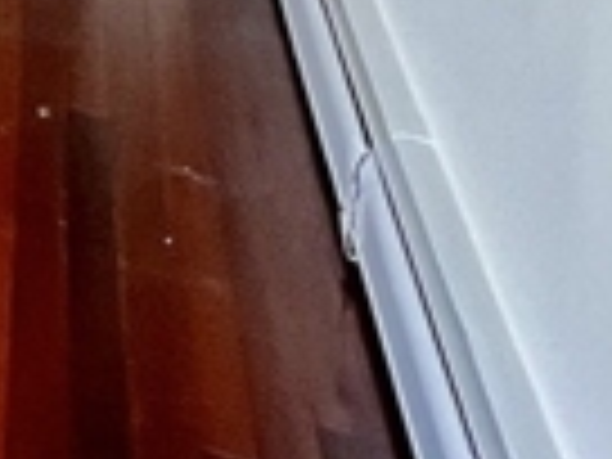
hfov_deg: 11.7
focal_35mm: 98
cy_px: -630
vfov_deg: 12.2
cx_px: -1174
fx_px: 1733
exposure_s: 1/99
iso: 64
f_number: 1.8
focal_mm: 1.57
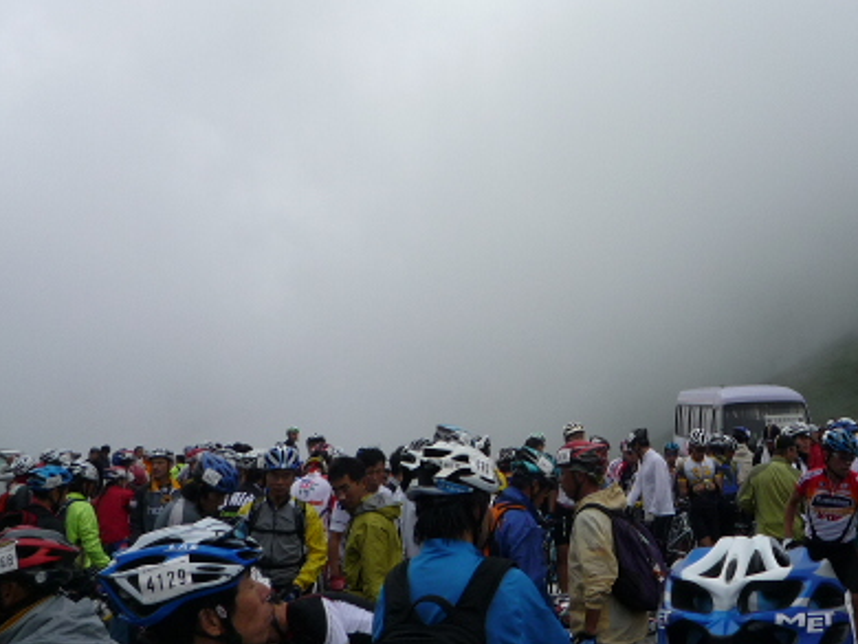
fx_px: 1017
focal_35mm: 41
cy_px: 242
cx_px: 614
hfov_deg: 44.6
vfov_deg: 35.0
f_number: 3.5
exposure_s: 1/640
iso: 100
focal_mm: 4.4
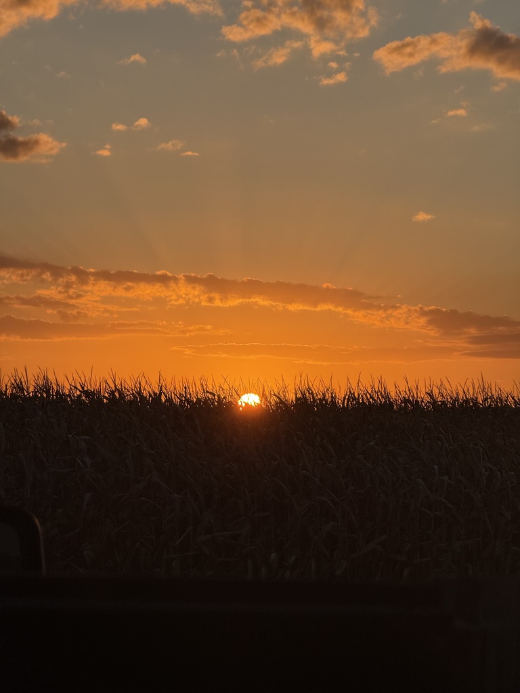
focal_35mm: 120
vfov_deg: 16.4
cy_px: 346
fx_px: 2404
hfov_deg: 12.3
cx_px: 260
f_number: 2.8
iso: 64
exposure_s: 1/1577
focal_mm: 15.66
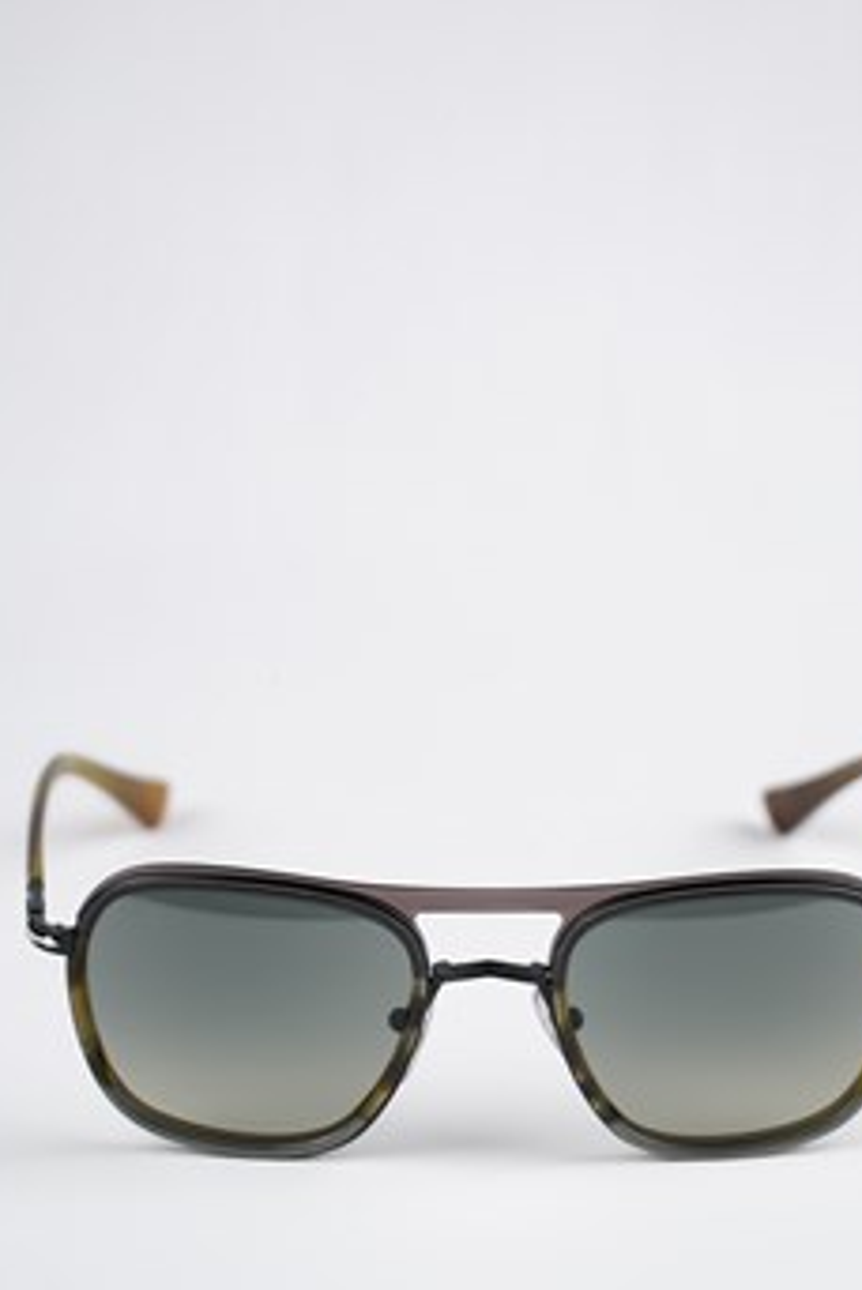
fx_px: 6673
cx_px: 501
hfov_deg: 7.4
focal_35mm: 186
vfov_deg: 11.0
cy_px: 788
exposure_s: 1/125
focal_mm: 88
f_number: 4.5
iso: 100
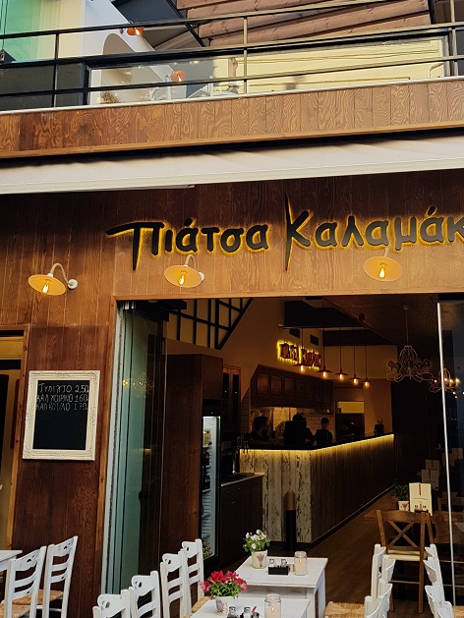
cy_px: 251
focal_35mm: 38
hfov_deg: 37.7
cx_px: 256
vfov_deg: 48.7
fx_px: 679
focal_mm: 4.2
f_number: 1.7
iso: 40
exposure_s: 1/514
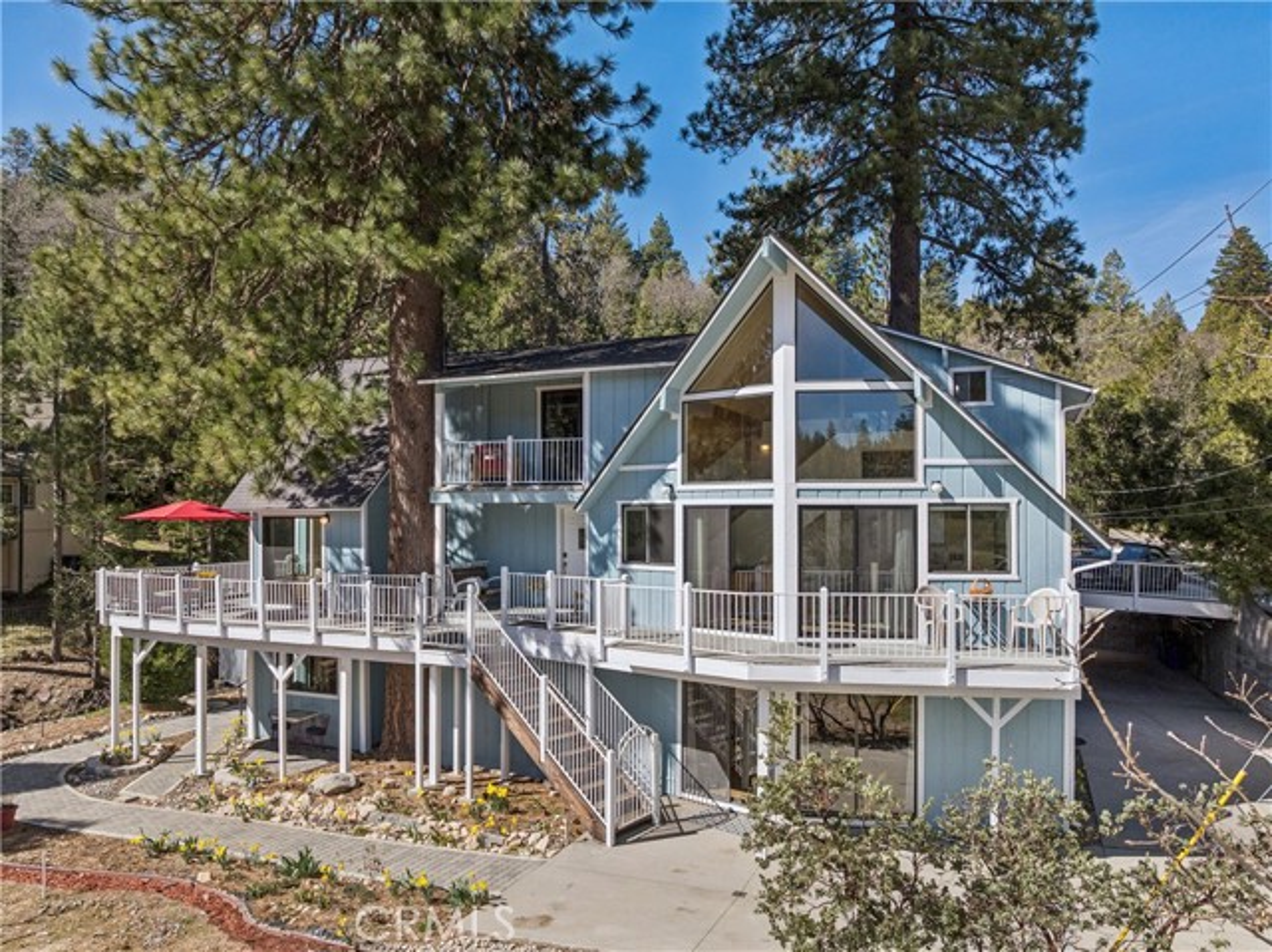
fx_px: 881
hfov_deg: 71.6
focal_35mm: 24
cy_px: 476
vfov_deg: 56.8
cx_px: 636
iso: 140
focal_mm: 12.3
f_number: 2.8
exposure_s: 1/100
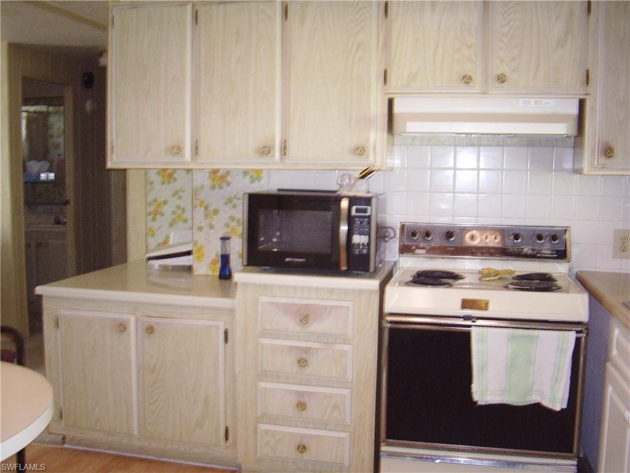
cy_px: 236
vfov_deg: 37.7
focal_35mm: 38
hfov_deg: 49.0
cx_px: 315
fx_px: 692
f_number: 2.8
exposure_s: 1/40
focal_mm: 7.9
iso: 200
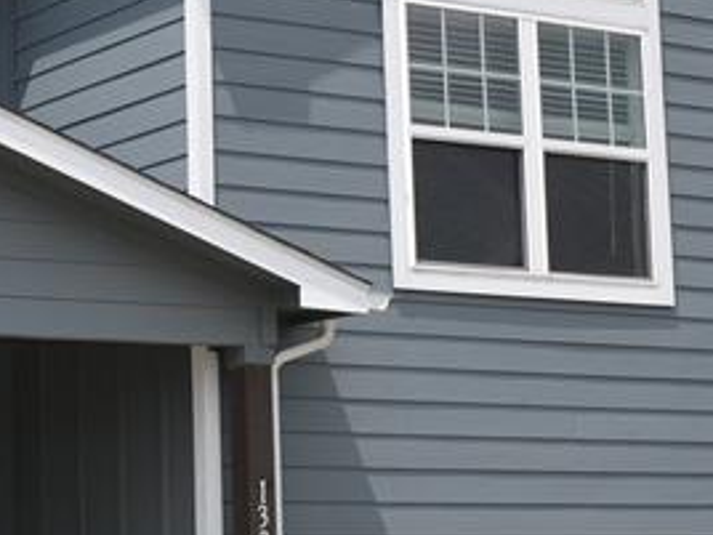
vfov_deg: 12.2
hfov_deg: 16.1
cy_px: 234
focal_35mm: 121
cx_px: 96
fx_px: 2492
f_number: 10
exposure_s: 1/500
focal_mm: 22
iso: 200
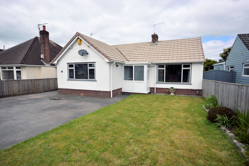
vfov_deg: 63.2
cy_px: 83
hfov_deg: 85.4
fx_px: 135
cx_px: 124
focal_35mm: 20
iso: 100
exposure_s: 1/250
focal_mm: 13
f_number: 8
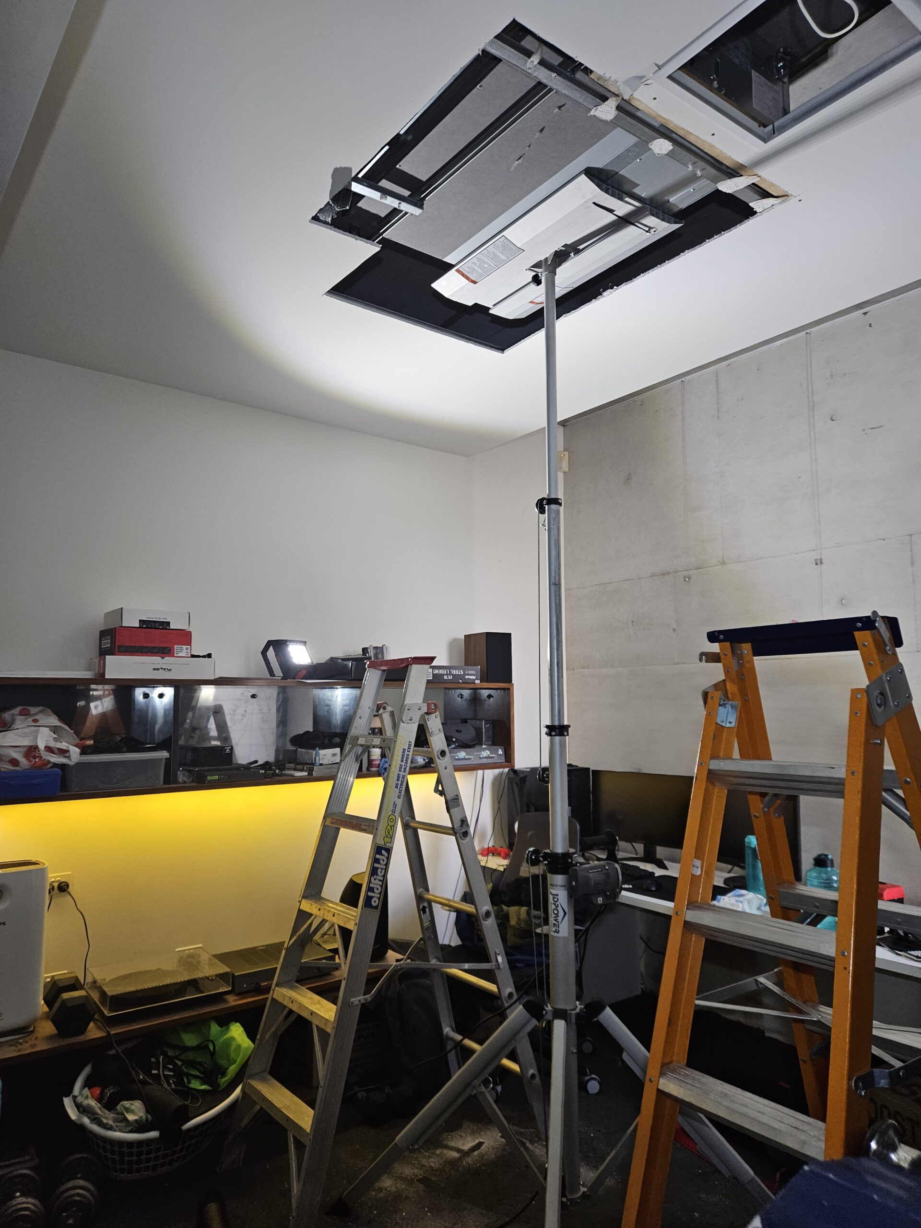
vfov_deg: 73.9
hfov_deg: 58.9
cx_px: 460
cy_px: 614
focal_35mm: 23
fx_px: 816
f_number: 1.8
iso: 320
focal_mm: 5.4
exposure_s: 1/100
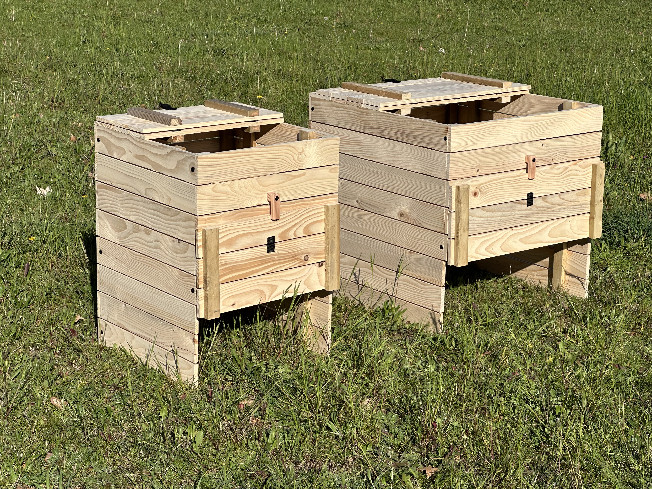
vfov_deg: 19.1
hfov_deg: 25.3
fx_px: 1450
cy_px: 244
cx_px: 326
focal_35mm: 77
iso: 32
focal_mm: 9
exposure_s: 1/1143
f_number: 2.8
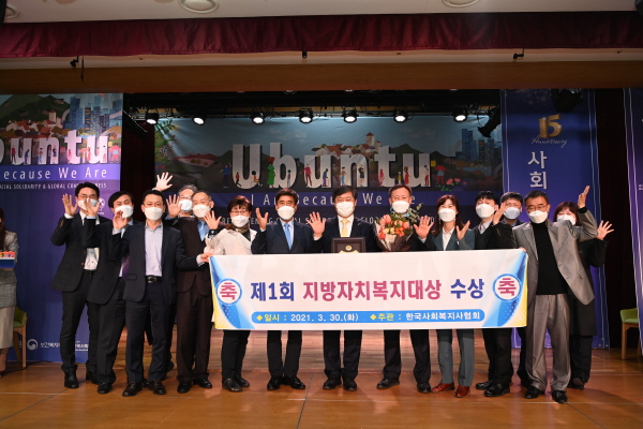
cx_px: 322
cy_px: 214
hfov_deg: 60.3
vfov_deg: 42.3
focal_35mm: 31
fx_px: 554
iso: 1250
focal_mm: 31
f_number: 5.6
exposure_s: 1/160
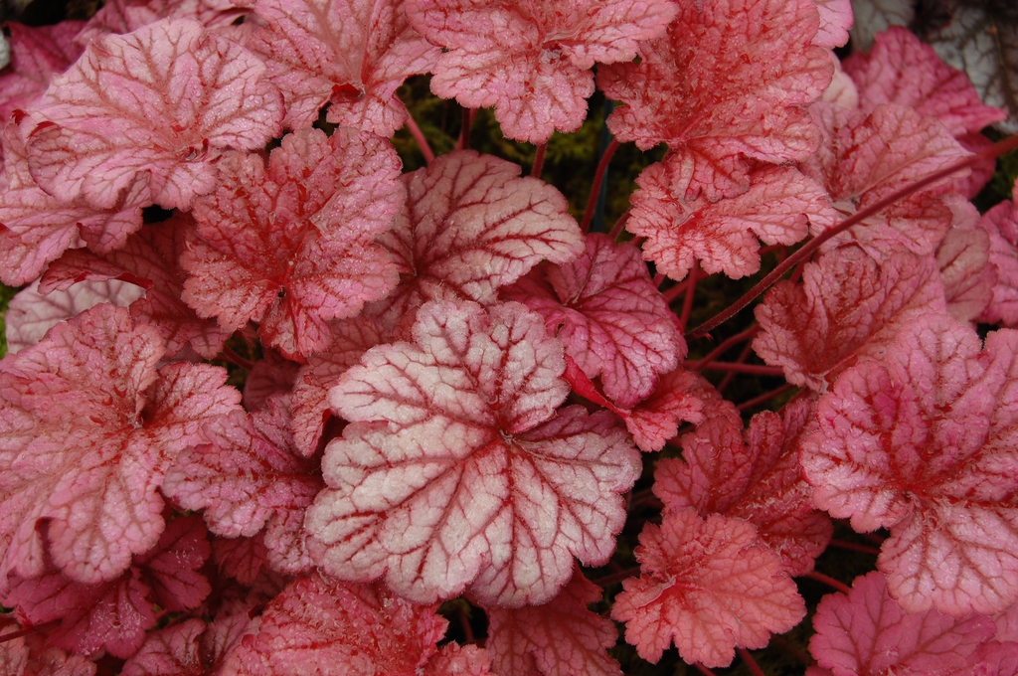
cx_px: 509
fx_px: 1483
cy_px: 338
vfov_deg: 25.7
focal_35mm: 52
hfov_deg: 37.9
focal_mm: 35
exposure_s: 1/50
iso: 400
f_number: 5.6
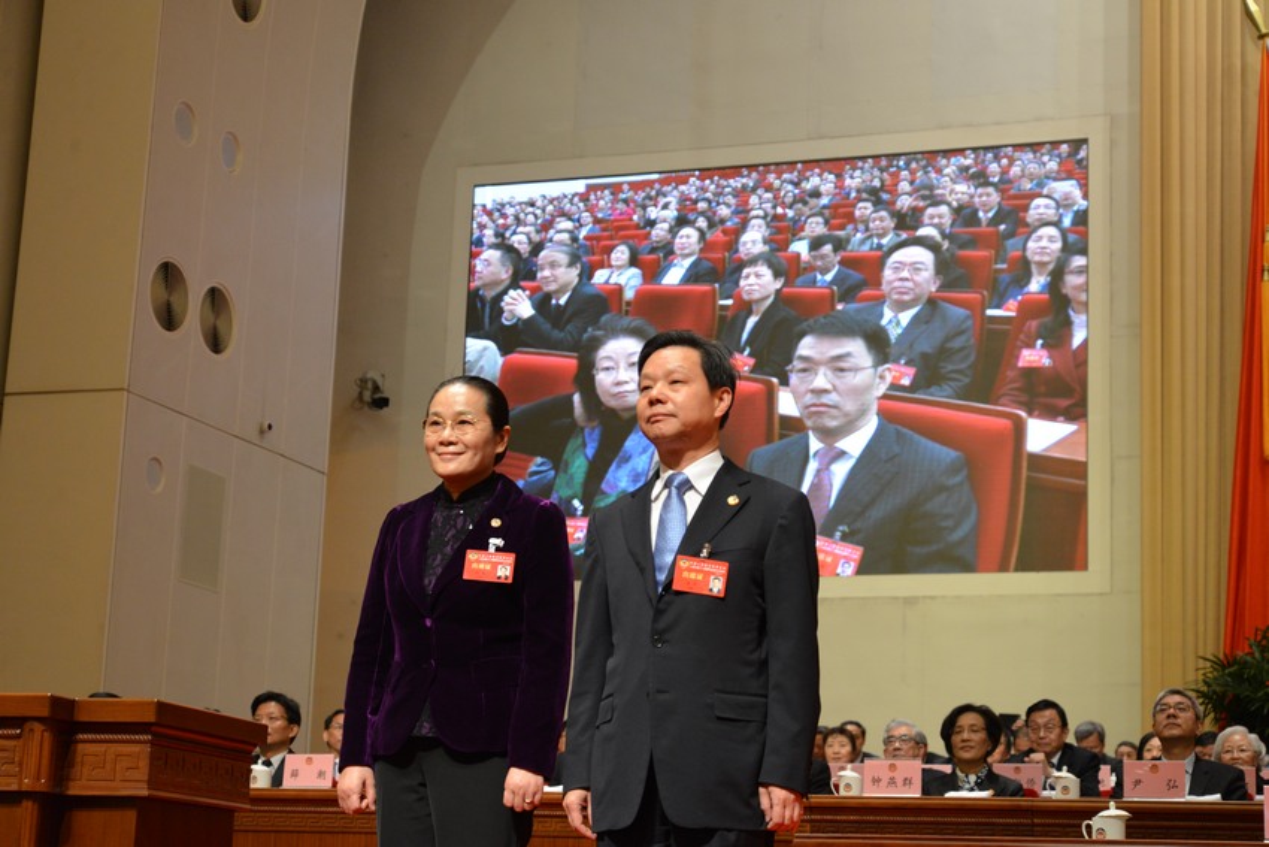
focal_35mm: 68
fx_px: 2397
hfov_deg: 29.7
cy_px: 424
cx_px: 634
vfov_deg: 20.0
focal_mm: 68
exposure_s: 1/160
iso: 2500
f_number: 6.3
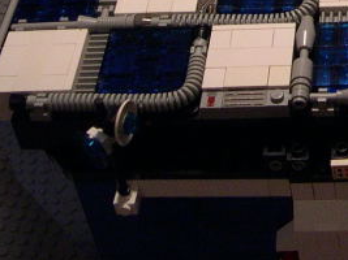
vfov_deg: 12.4
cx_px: 407
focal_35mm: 114
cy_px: -117
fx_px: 1146
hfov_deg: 16.6
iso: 400
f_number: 2.8
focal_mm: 8
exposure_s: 1/165
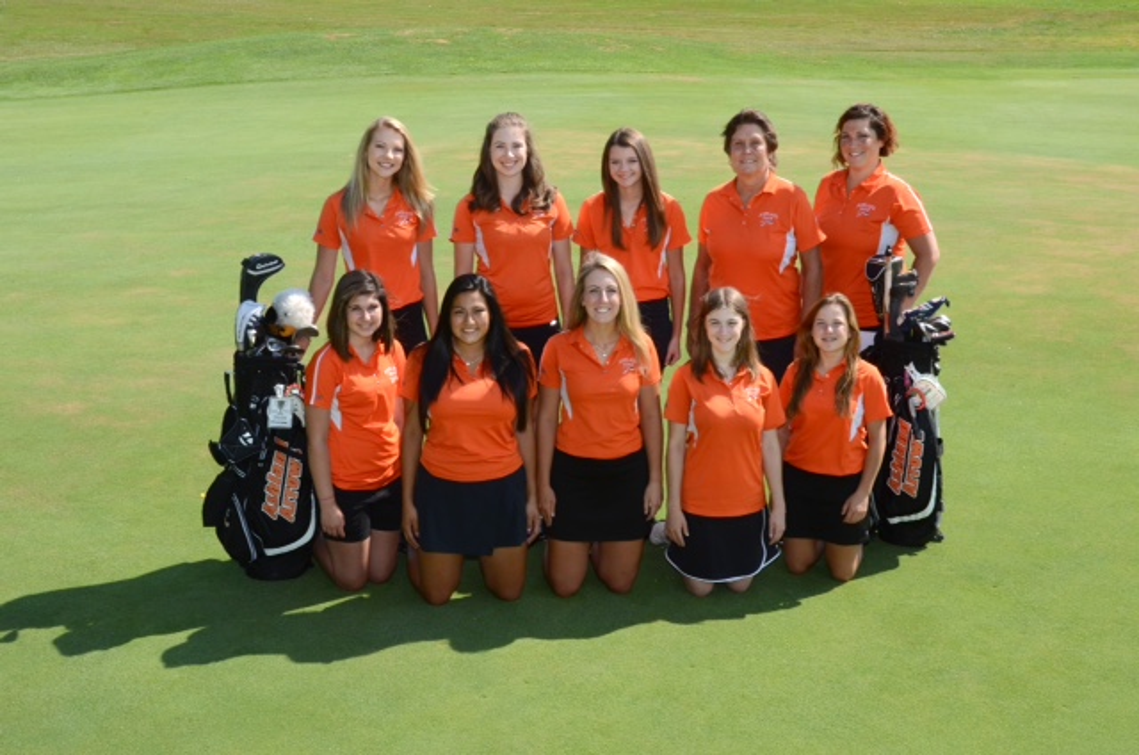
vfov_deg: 20.5
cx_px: 570
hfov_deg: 30.6
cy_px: 378
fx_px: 2084
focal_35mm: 66
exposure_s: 1/250
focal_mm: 44
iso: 400
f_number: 13
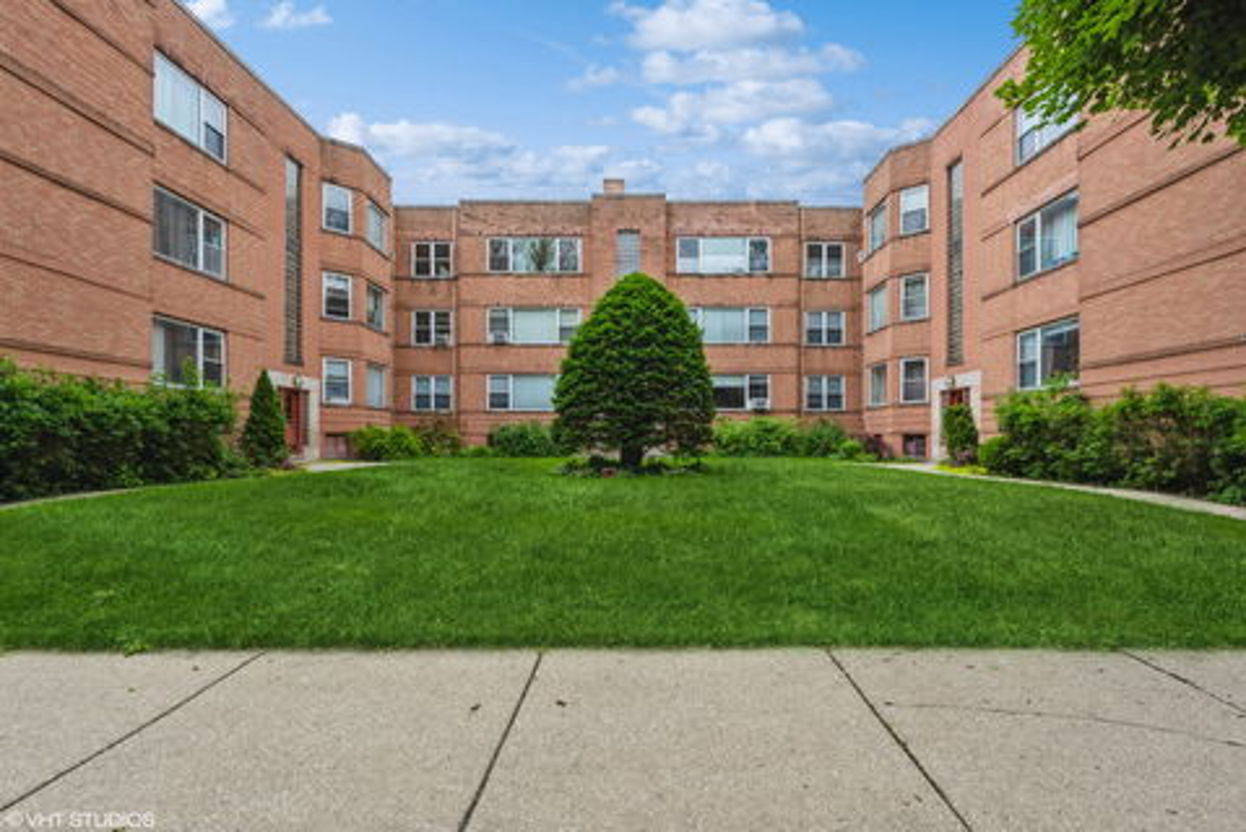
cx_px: 623
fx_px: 589
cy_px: 416
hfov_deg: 93.2
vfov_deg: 70.5
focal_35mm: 17
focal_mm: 17
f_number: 11
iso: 100
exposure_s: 1/80
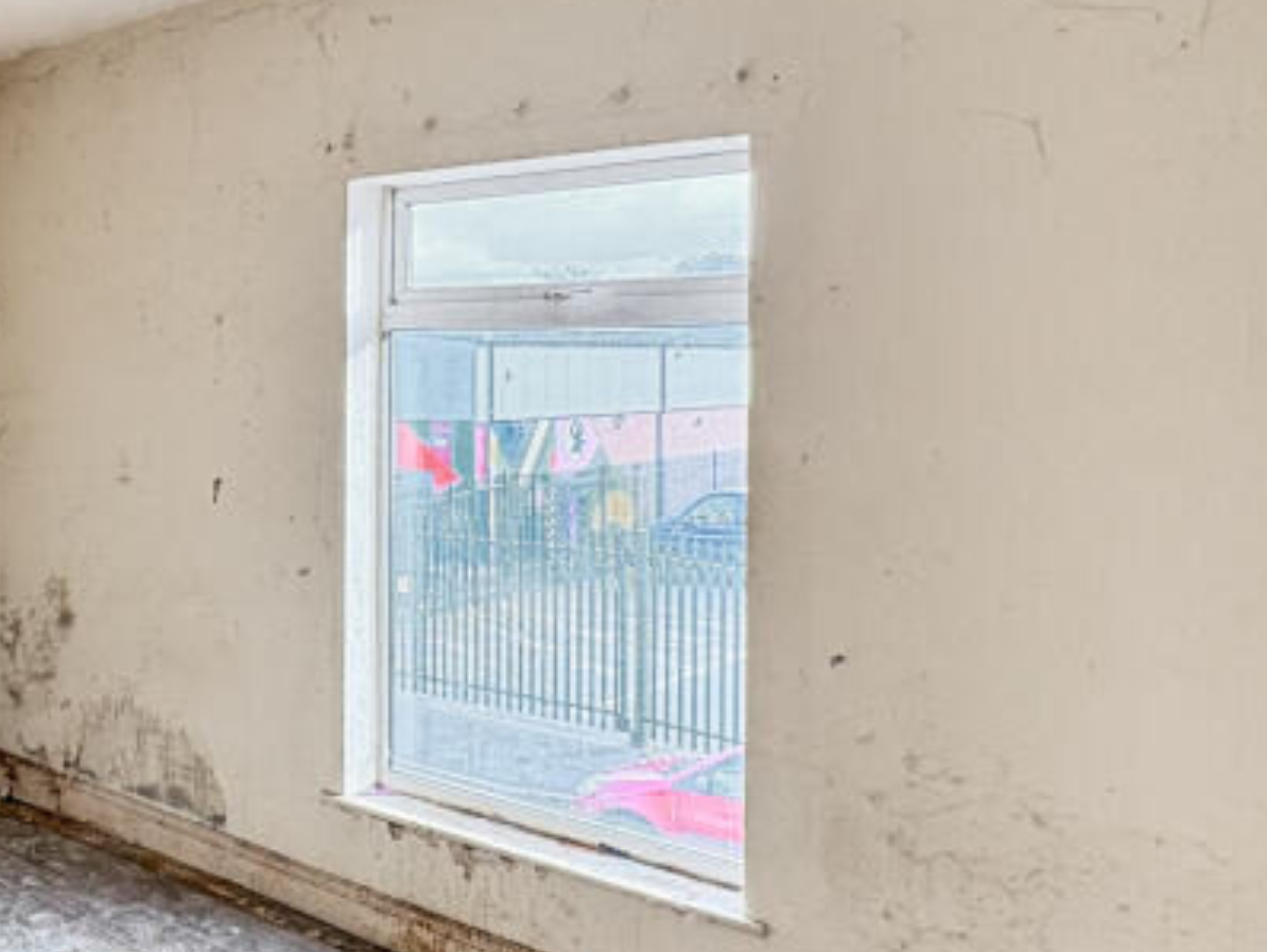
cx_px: 162
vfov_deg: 39.6
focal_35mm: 36
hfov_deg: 47.0
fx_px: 1318
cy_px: 414
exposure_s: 1/100
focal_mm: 2.22
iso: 250
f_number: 2.2
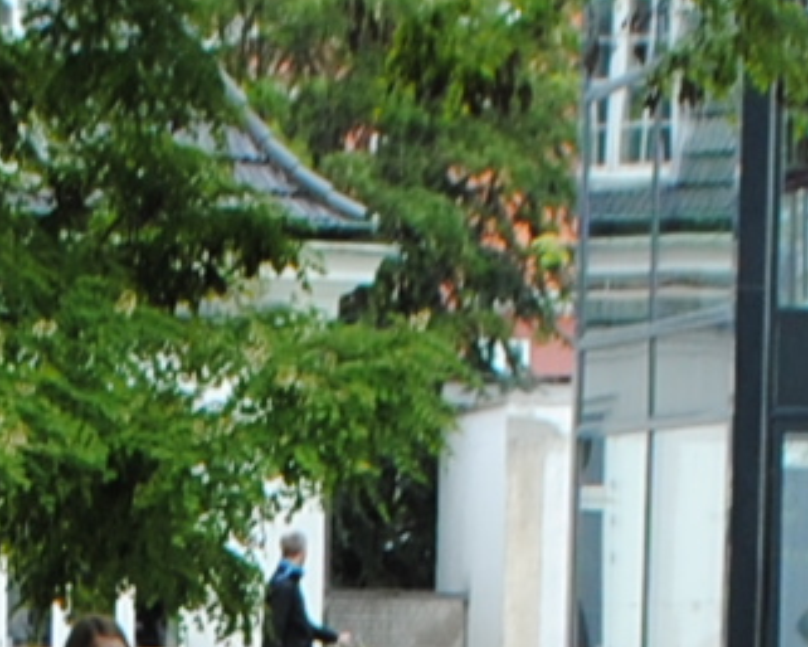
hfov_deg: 8.4
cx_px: -48
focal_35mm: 229
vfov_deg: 6.5
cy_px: 1485
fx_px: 5478
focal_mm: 18
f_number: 5.6
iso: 140
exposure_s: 1/125
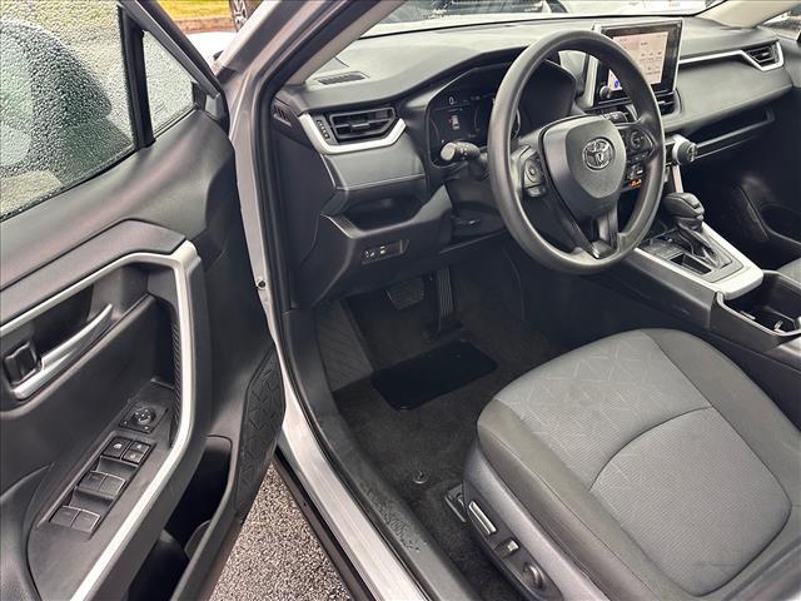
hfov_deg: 71.6
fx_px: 555
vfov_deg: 56.8
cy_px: 300
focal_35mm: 24
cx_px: 400
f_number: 1.78
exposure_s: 1/102
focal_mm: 6.86
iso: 250
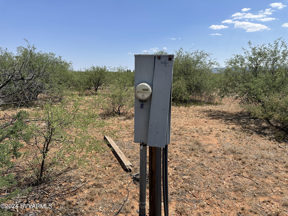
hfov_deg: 71.6
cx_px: 144
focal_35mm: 24
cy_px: 108
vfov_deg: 56.8
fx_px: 200
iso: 80
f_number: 1.78
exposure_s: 1/5000
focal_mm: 6.86
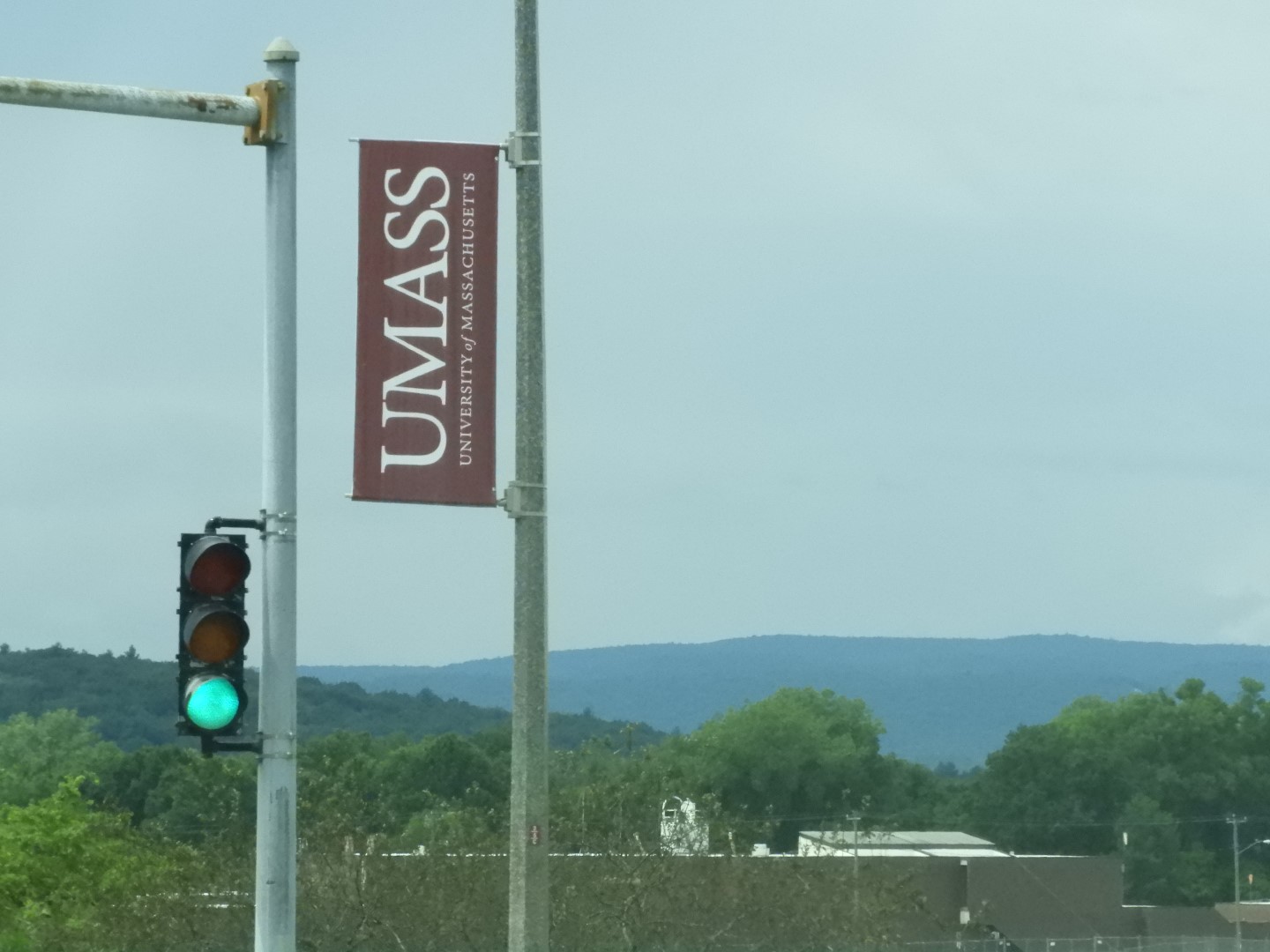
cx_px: 635
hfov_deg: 9.9
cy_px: 476
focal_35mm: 200
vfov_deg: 7.4
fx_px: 7338
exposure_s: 1/2000
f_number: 7.6
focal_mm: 35.8
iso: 1600
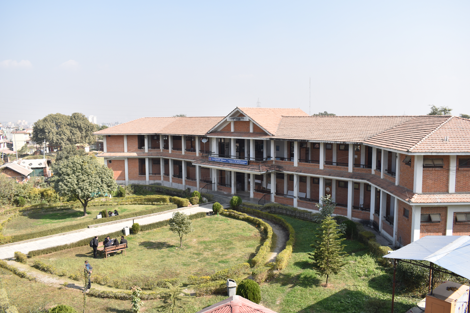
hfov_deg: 61.9
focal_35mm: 30
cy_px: 156
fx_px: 392
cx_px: 235
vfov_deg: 43.6
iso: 100
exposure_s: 1/200
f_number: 6.3
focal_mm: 20
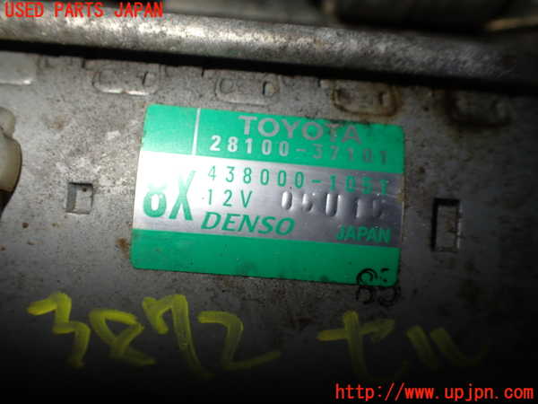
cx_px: 269
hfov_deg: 60.0
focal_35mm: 30
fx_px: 466
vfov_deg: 46.8
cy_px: 202
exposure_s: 1/125
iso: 160
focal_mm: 5.4
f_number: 2.3
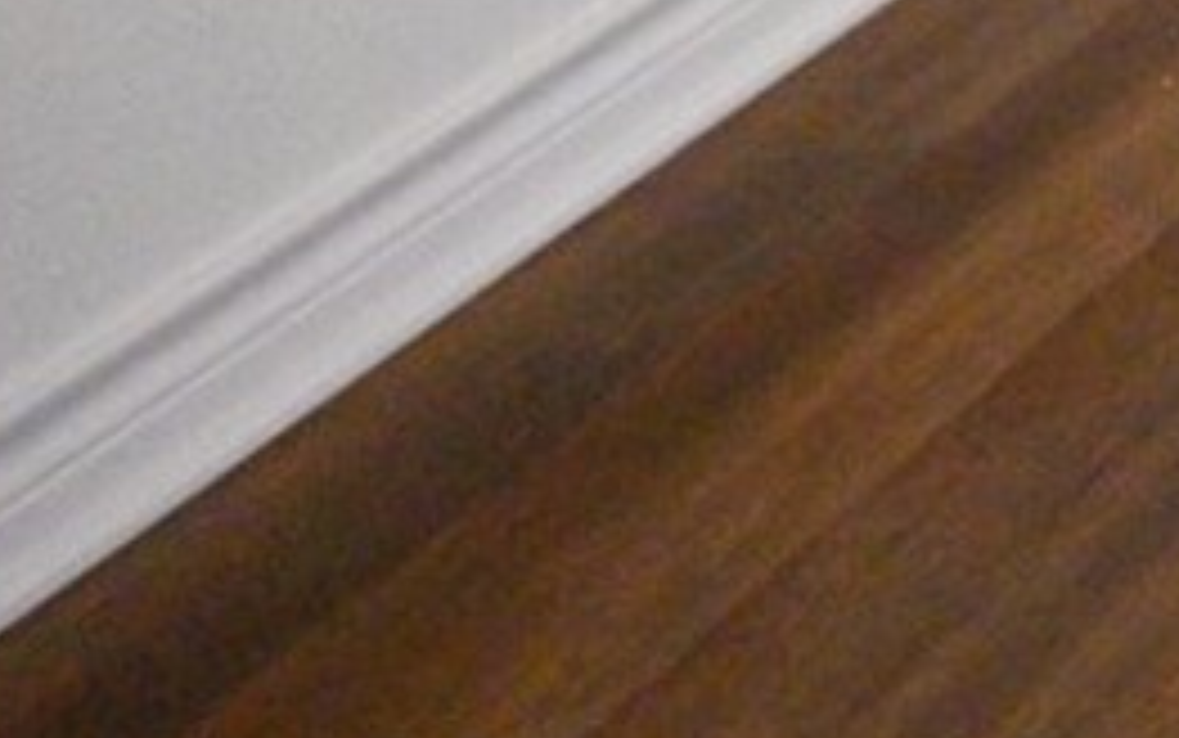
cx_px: 4018
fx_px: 3568
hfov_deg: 9.9
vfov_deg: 8.0
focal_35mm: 111
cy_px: -2095
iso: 800
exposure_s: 1/80
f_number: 4
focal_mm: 14
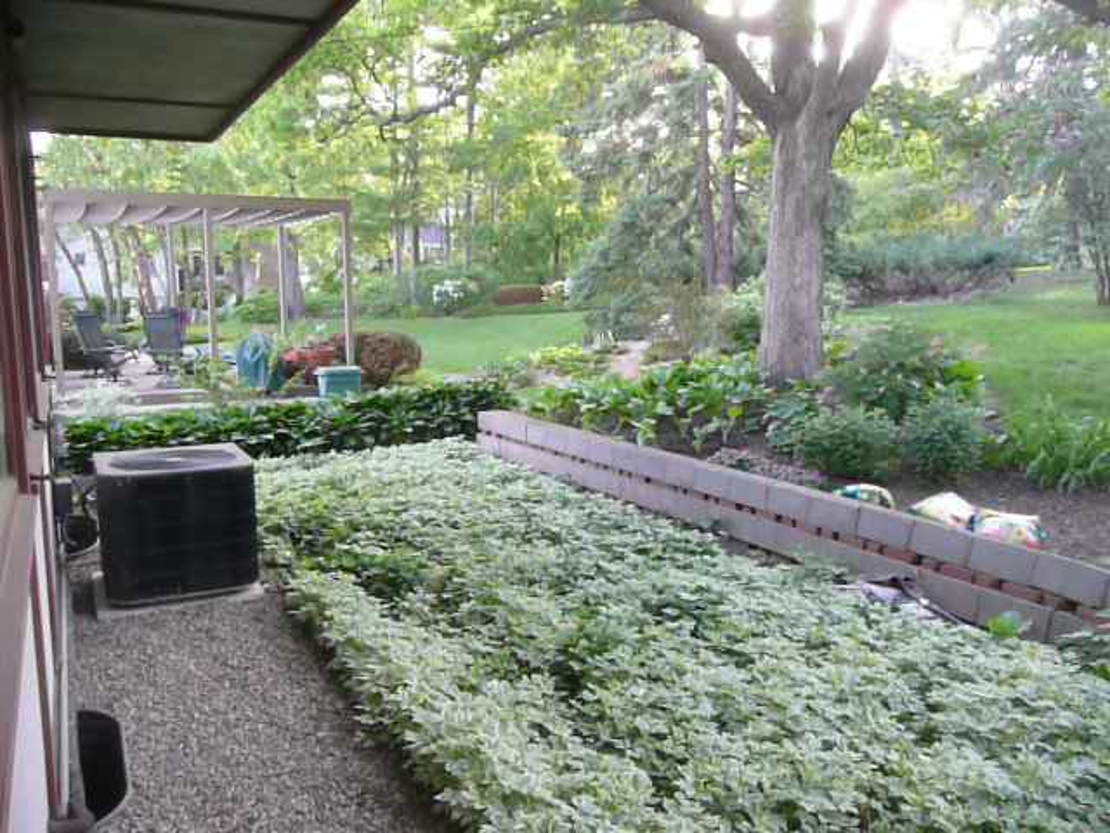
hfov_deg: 63.4
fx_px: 898
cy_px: 416
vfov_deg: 49.7
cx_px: 555
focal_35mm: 28
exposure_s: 1/50
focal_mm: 4.6
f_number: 3.3
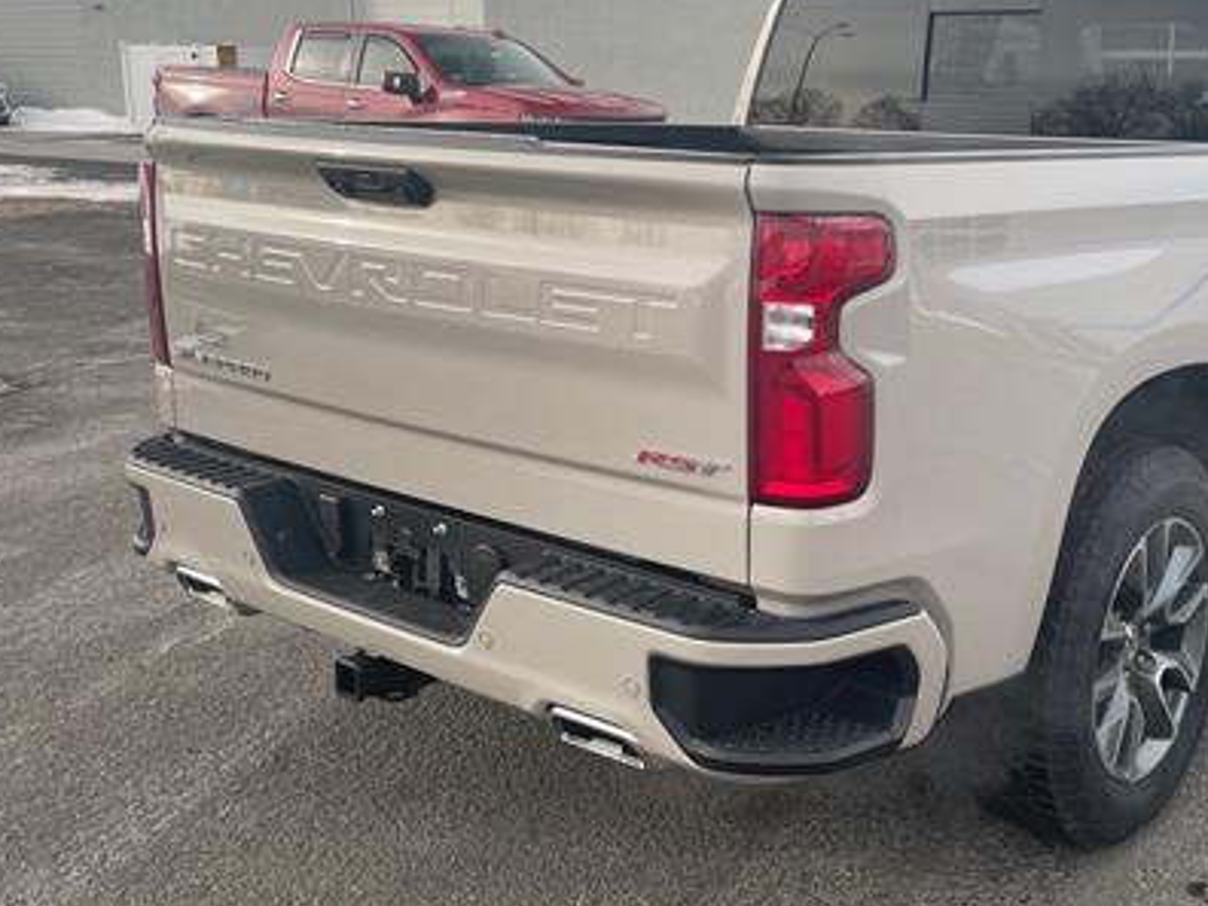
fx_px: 1466
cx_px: 833
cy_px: 406
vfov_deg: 34.3
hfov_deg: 44.0
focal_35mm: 42
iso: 32
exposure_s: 1/558
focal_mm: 4.2
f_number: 1.6
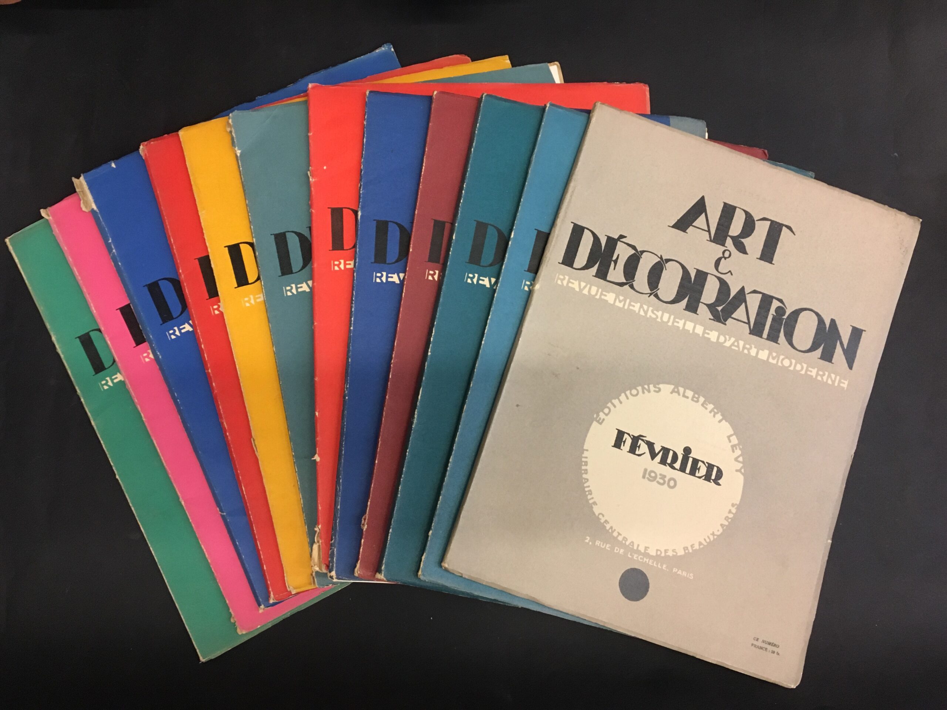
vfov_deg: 48.2
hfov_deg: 61.7
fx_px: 793
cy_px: 355
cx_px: 474
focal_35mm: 29
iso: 200
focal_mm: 4.15
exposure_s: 1/33
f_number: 2.2
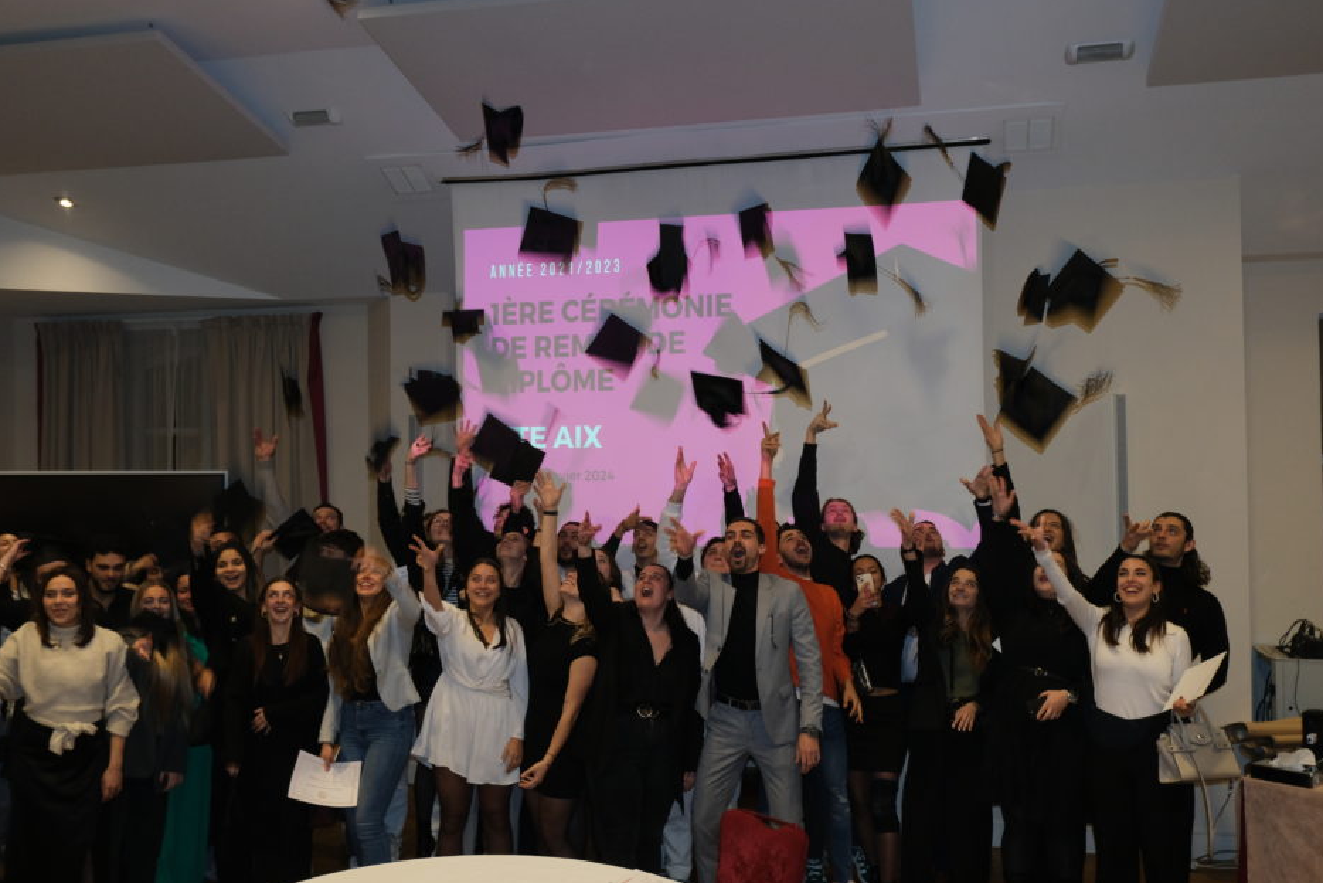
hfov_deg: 55.8
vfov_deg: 38.9
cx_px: 652
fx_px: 1250
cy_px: 434
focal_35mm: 34
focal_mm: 20.9
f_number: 4.2
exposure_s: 1/60
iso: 1250
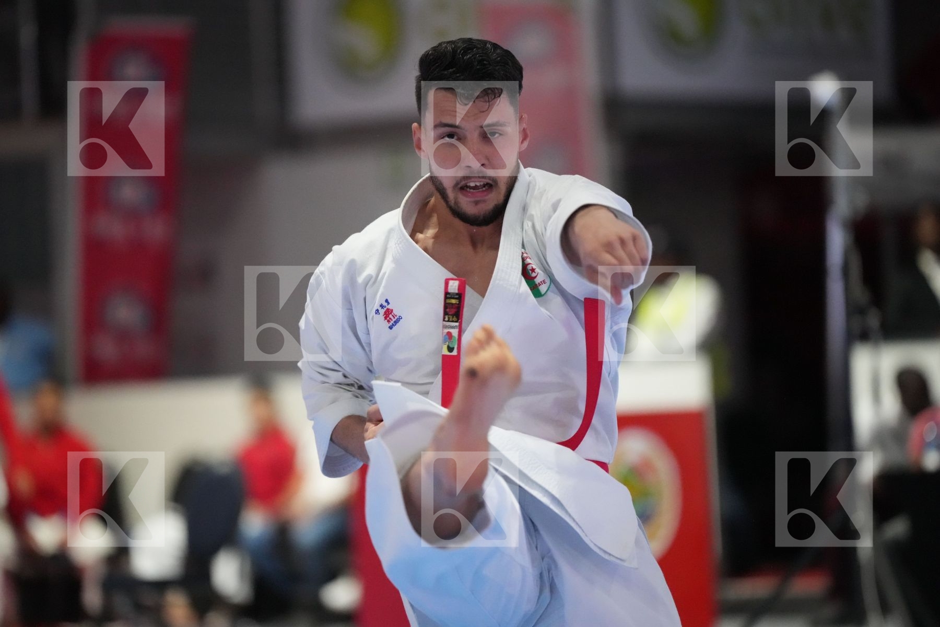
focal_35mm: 200
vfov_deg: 6.9
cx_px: 470
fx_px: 5222
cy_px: 314
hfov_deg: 10.3
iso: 12800
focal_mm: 200
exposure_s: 1/500
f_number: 2.8
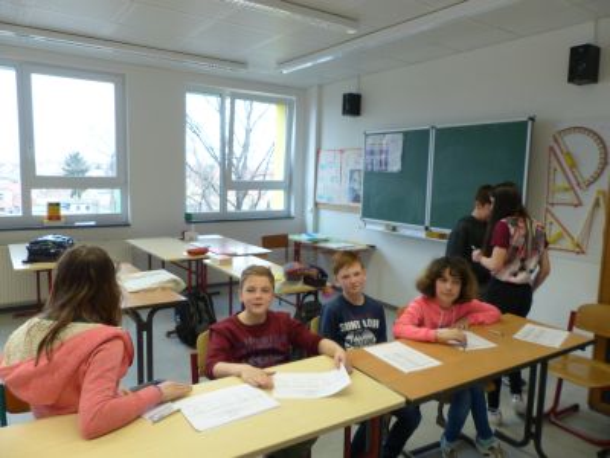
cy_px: 229
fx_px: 441
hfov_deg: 69.4
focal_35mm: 25
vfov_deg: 54.9
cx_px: 305
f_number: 2.8
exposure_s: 1/60
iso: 125
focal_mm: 4.5
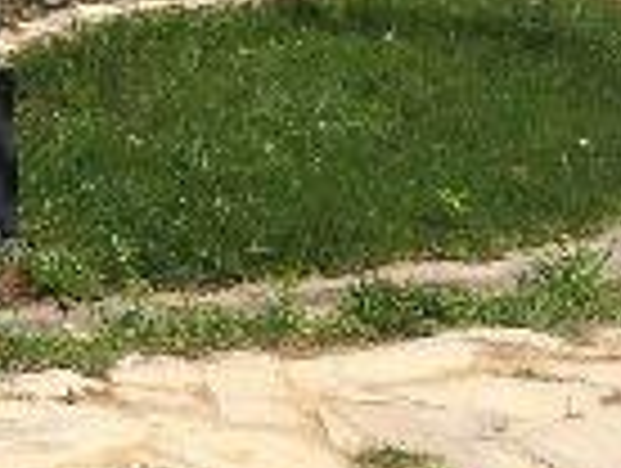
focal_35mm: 168
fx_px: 3019
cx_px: -742
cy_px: -562
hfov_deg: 10.5
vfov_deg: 8.3
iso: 32
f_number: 2.2
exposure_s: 1/3731
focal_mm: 4.15
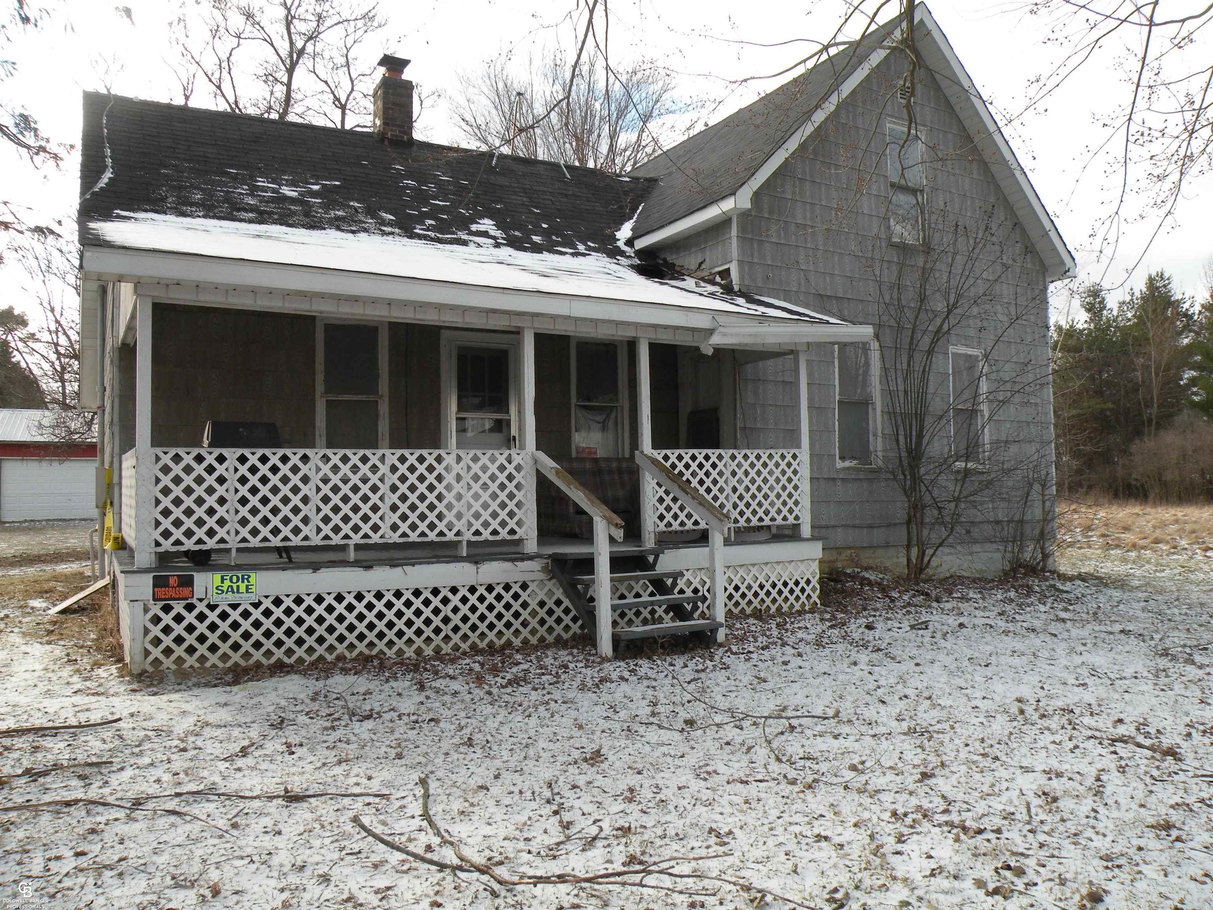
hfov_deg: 65.3
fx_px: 946
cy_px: 455
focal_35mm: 27
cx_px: 606
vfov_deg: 51.4
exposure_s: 1/142
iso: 64
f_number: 4.5
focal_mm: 4.7
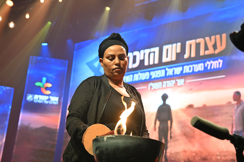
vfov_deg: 20.3
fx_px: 454
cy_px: 81
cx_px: 122
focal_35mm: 67
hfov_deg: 30.1
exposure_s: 1/160
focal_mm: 67
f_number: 5
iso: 2500
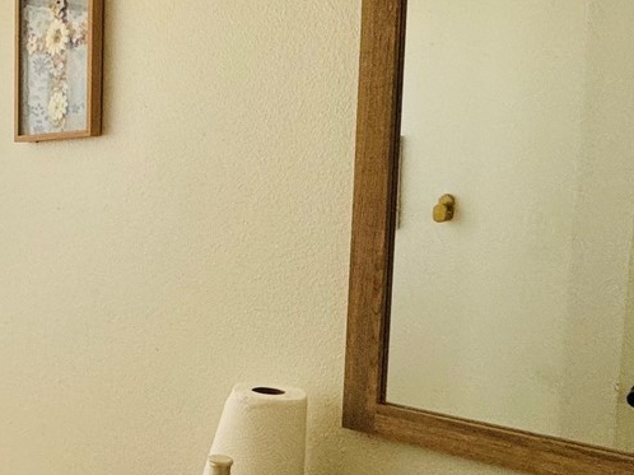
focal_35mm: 45
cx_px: -120
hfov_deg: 34.2
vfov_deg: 32.1
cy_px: 274
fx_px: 824
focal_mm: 2.22
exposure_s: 1/99
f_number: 2.2
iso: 200
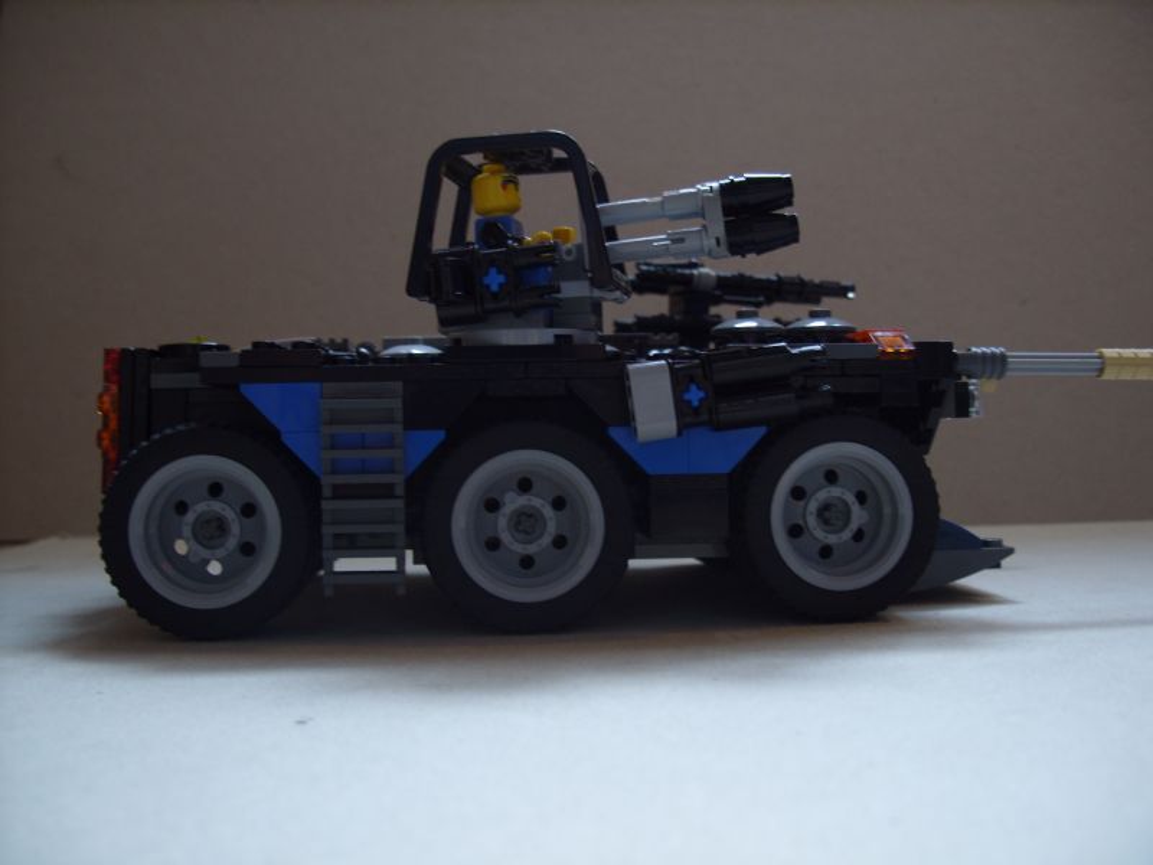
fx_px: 1266
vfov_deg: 37.7
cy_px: 432
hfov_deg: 49.0
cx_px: 576
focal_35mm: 38
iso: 100
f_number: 2.8
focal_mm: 7.8
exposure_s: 1/28
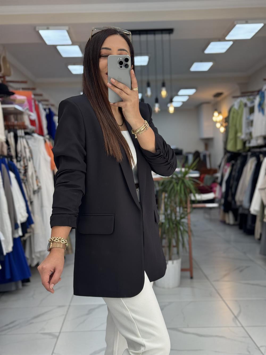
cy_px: 178
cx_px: 133
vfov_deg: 39.7
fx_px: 492
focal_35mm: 48
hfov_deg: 30.3
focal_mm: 6.76
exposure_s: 1/100
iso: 64
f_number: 1.78
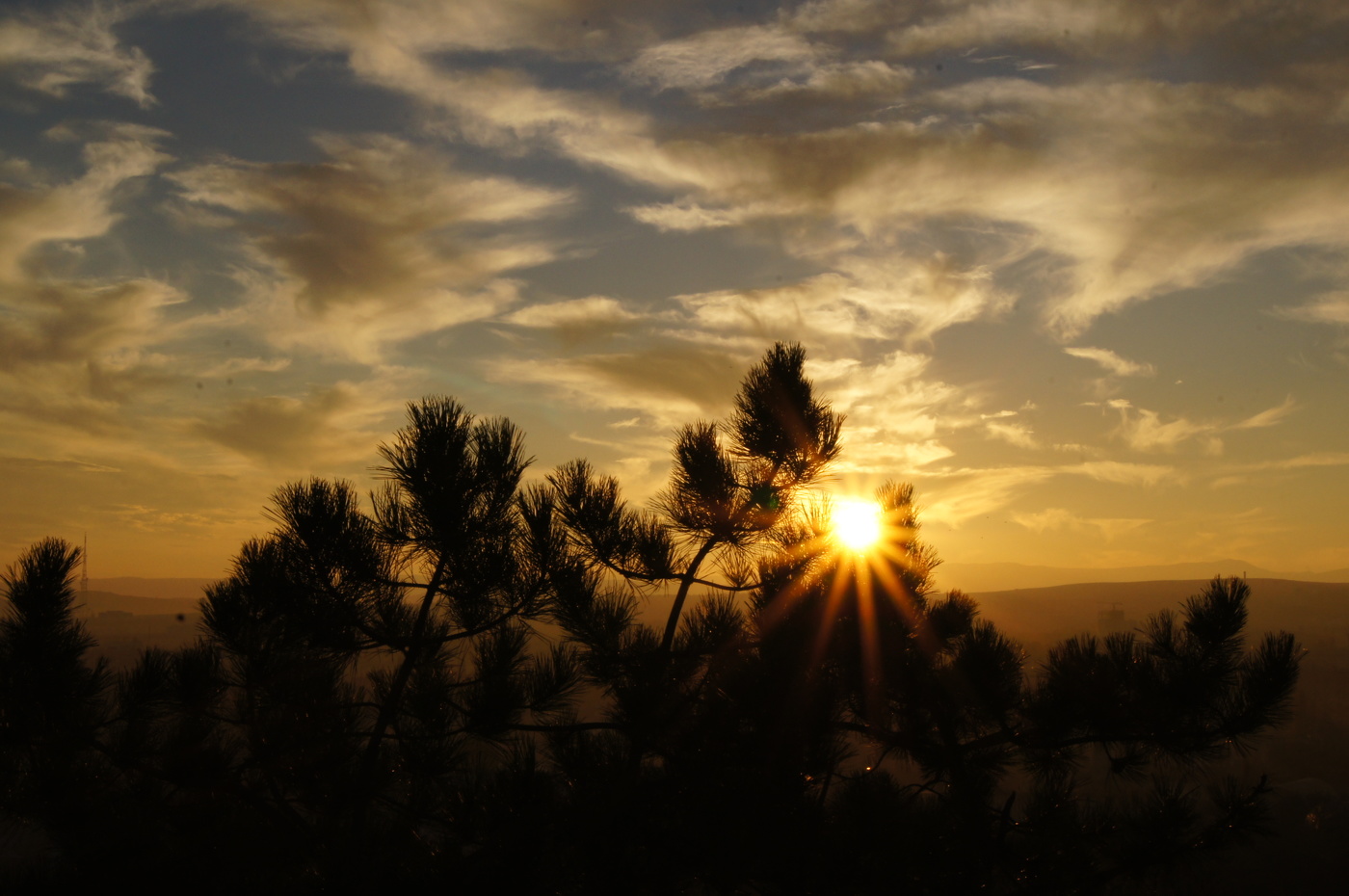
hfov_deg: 37.9
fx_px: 1965
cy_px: 448
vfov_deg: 25.7
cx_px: 674
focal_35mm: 52
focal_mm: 35
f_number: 29
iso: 400
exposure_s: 1/160
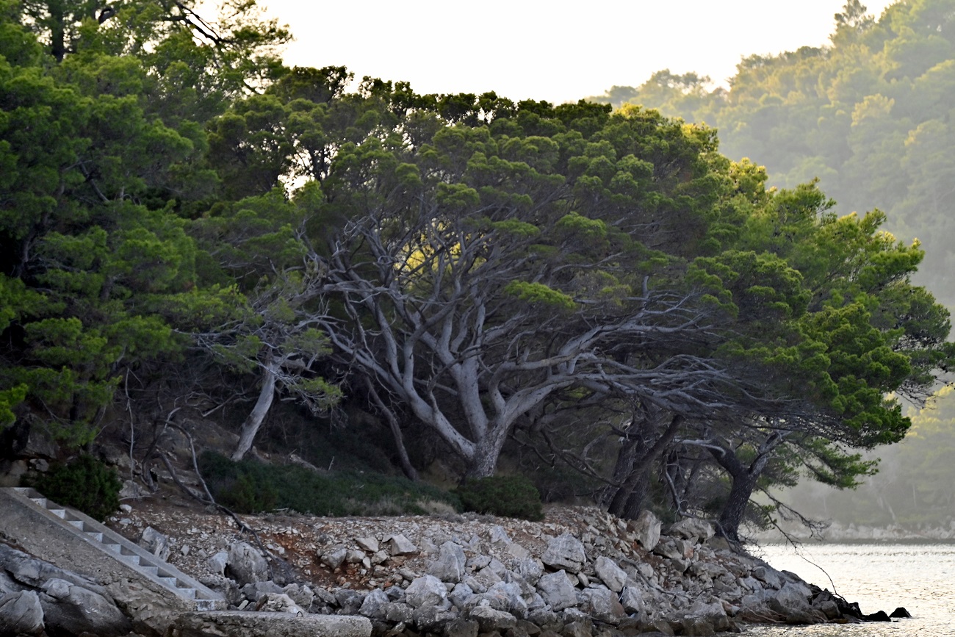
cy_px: 318
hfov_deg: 9.4
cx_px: 478
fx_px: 5836
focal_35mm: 220
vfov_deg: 6.2
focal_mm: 220
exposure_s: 1/500
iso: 400
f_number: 5.3
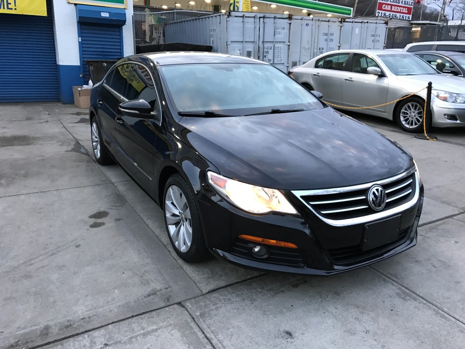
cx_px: 232
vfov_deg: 49.7
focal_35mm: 28
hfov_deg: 63.4
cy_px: 174
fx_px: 376
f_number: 1.8
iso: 32
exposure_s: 1/33
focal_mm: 3.99
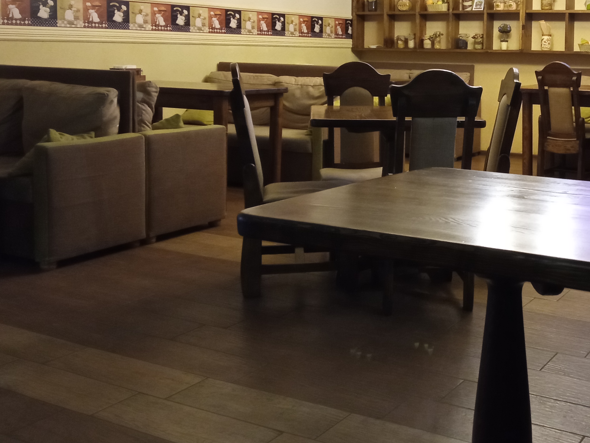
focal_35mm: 45
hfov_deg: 40.4
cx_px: 469
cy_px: 114
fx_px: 767
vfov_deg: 31.6
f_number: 2.2
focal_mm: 3.79
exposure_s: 1/20
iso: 1609
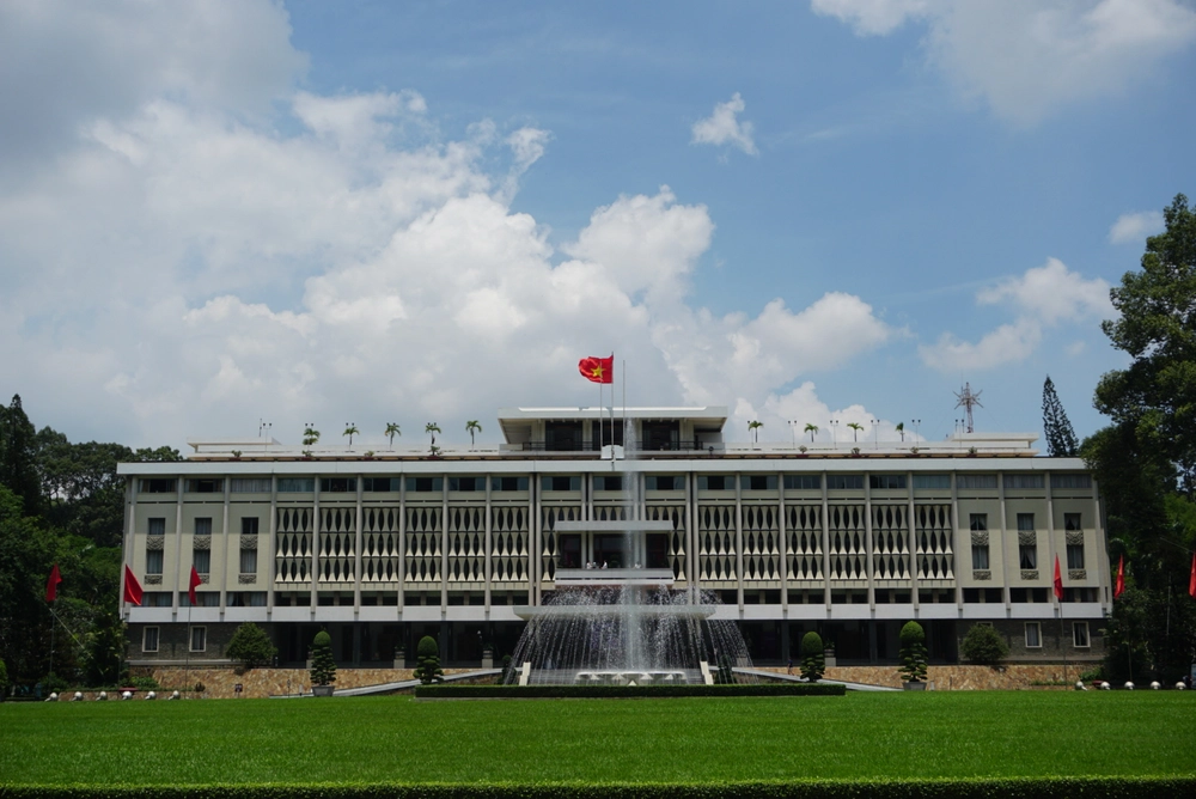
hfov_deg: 46.4
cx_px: 598
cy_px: 400
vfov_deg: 31.9
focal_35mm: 42
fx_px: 1396
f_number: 6.7
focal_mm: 28
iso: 100
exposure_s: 1/1000
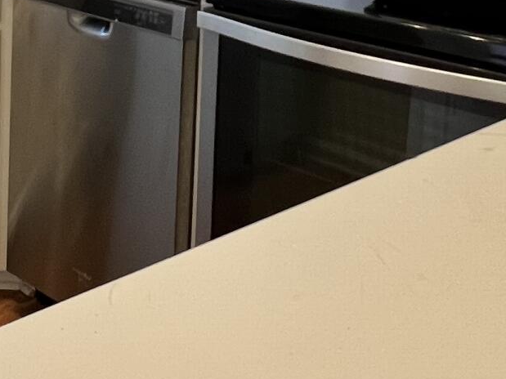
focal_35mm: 63
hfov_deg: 30.7
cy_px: -83
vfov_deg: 21.5
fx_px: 921
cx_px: 228
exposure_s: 1/60
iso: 160
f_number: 1.8
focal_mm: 1.57
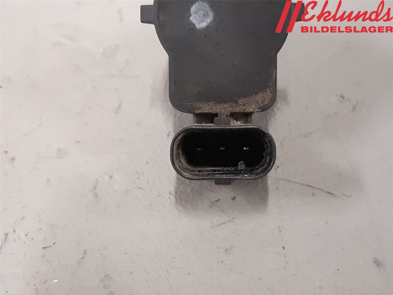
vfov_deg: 53.1
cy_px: 148
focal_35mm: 26
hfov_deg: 67.3
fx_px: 295
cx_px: 196
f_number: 1.7
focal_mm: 3.93
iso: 250
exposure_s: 1/50
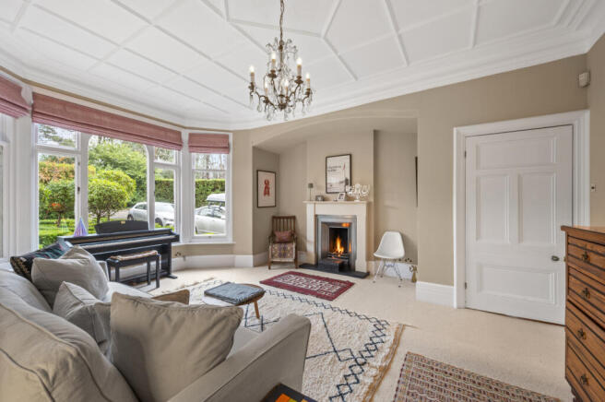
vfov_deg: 81.1
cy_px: 201
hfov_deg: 104.3
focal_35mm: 14
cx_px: 302
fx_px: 235
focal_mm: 14
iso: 200
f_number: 16
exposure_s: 5
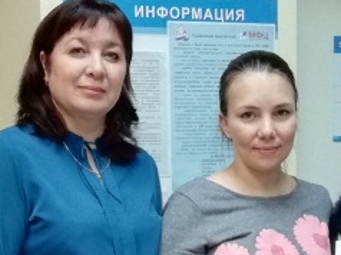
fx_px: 1102
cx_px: 170
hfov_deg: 17.6
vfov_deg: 12.8
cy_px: 322
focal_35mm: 112
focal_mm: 3.46
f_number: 2.2
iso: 125
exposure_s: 1/33.3
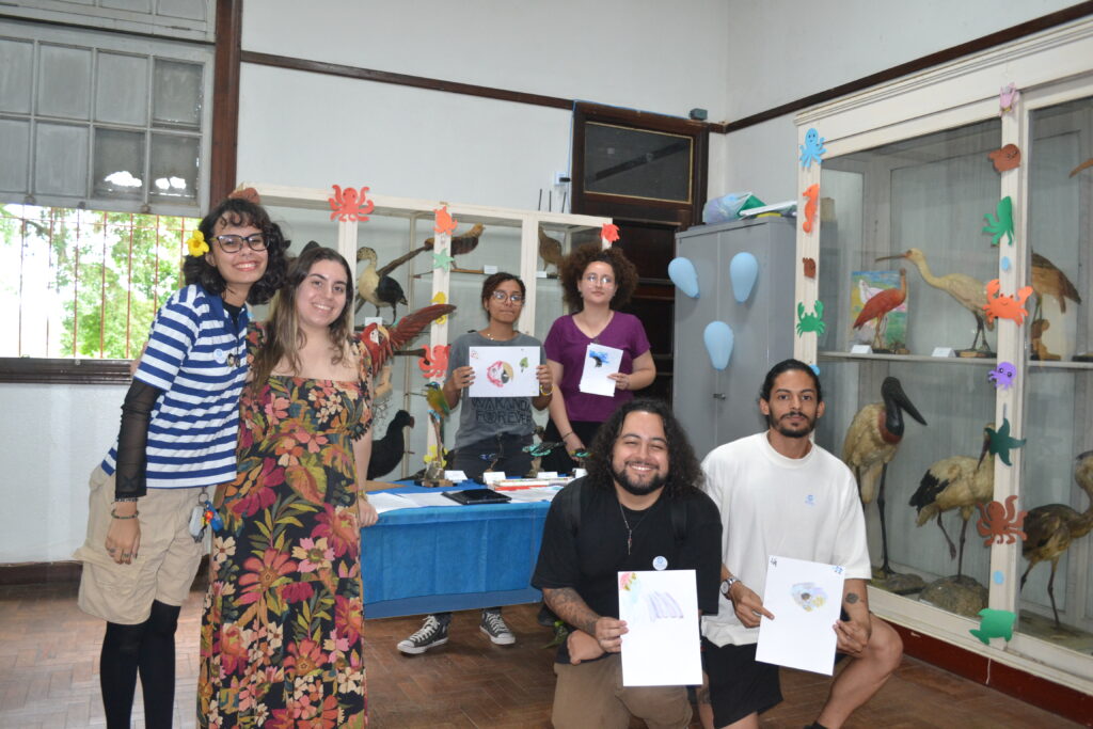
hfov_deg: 61.9
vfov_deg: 43.6
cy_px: 364
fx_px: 911
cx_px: 546
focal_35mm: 30
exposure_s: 1/60
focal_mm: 20
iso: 1000
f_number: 3.8
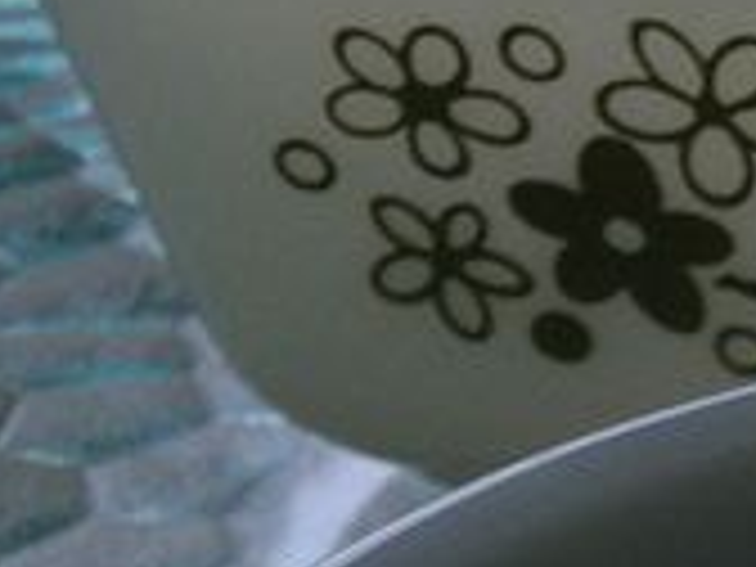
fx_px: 3516
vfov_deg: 8.9
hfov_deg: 10.6
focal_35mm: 161
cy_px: 916
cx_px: 1764
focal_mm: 4.12
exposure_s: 1/60
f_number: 2.2
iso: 40
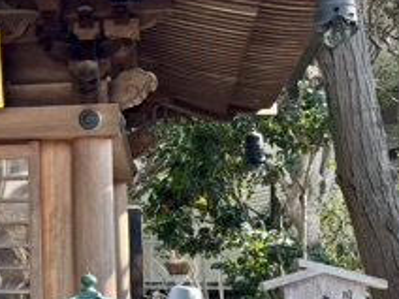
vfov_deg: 17.2
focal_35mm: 86
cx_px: -88
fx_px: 991
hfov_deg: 21.1
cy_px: 136
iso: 50
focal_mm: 5.96
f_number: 1.6
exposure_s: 1/171
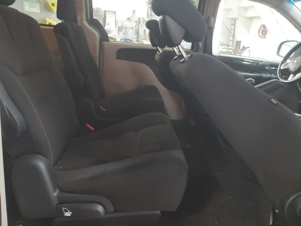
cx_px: 150
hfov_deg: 67.3
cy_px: 113
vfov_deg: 53.1
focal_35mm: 26
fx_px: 226
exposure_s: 1/15
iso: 353
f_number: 1.5
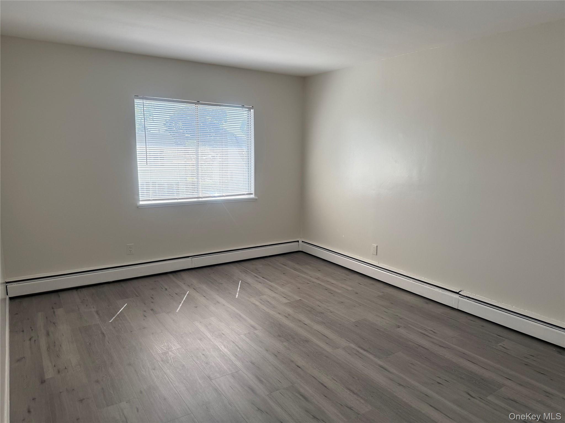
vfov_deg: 56.8
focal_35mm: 24
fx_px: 392
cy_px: 212
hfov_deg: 71.6
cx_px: 282
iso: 100
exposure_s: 1/341
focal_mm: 6.76
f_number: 1.78
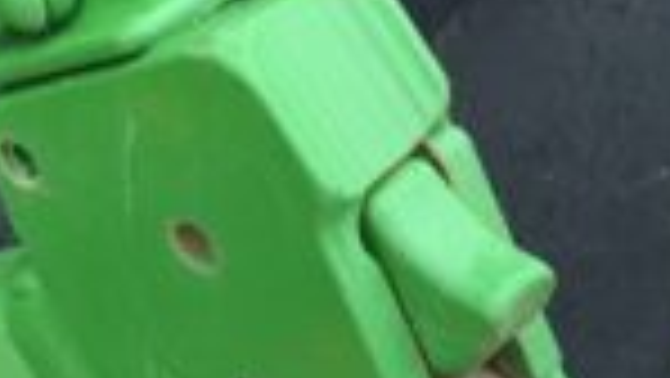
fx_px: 2417
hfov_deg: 15.4
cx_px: 733
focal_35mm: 136
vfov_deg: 8.8
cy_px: 468
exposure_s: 1/122
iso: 50
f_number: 1.8
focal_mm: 3
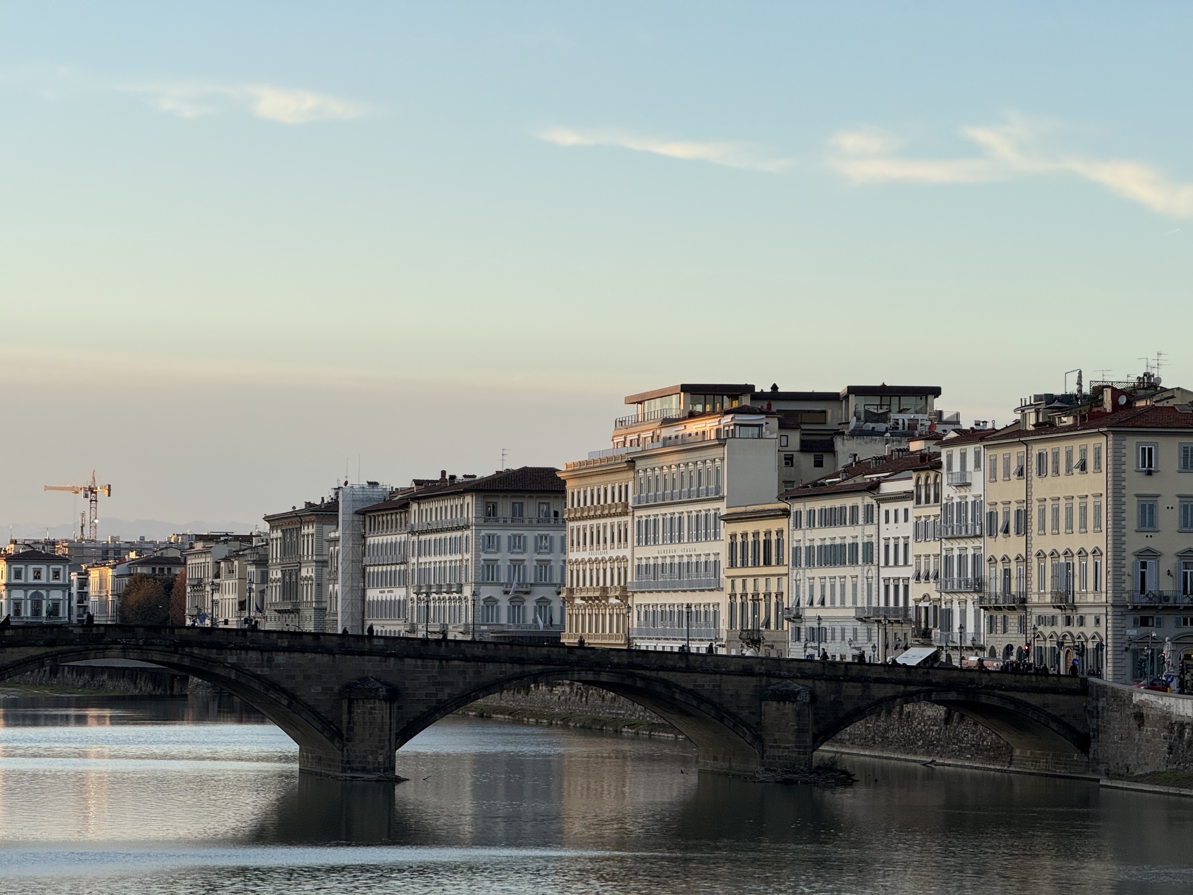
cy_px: 448
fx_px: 4136
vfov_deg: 12.3
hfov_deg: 16.4
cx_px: 596
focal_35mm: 120
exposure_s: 1/317
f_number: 2.8
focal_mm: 15.66
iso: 50
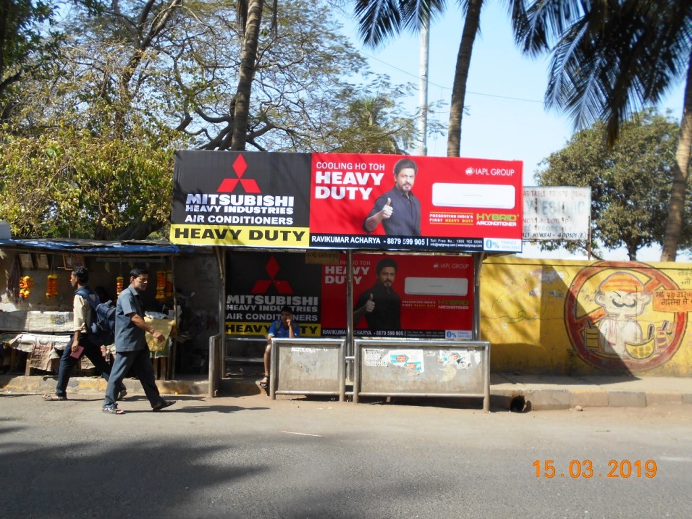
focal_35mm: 30
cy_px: 260
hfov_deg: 60.0
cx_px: 346
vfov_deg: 46.8
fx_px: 600
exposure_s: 1/400
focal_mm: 5.1
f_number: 3.4
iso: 80
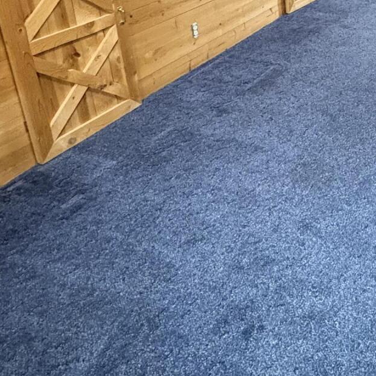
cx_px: 377
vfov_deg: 38.4
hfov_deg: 37.4
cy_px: 24
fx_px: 492
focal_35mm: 40
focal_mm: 2.22
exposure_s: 1/40
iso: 800
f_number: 2.2
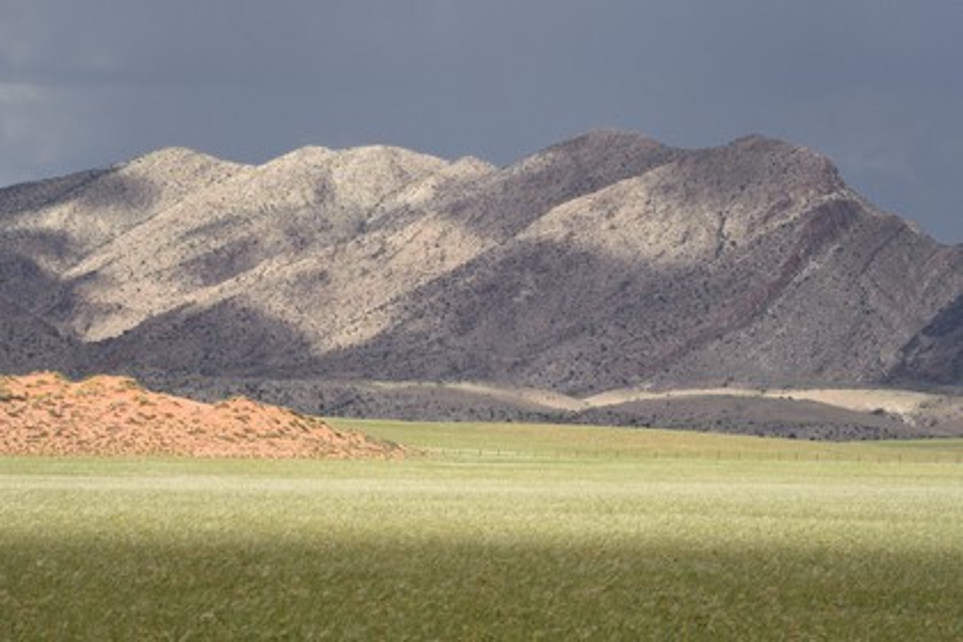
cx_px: 482
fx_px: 5350
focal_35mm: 200
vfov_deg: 6.9
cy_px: 321
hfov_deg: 10.3
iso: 800
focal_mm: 200
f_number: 7.1
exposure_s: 1/4000
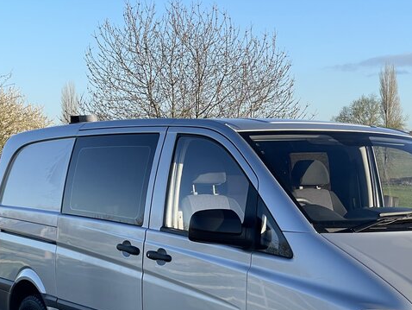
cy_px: 256
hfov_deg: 22.3
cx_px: 307
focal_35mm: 87
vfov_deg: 16.8
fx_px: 1036
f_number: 2
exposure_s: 1/685
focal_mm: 6
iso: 25
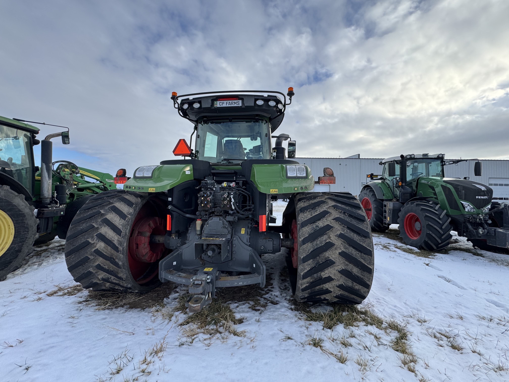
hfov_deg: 102.1
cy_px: 191
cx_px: 254
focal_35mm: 14
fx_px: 206
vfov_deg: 85.7
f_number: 2.2
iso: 40
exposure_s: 1/573
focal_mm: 2.22
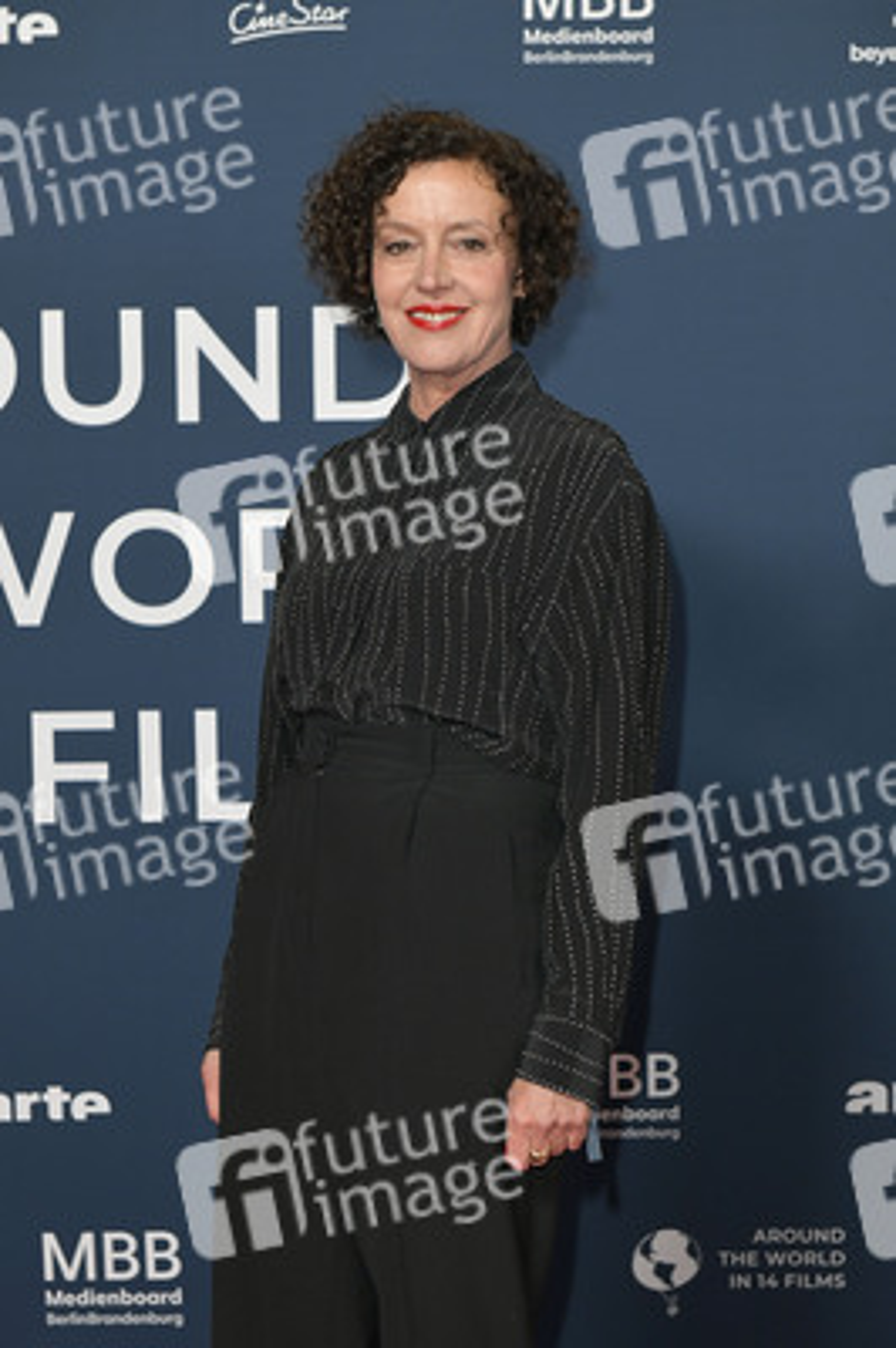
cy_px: 674
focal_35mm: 62
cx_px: 448
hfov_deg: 21.9
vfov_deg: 32.4
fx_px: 2319
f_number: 6.3
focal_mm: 62
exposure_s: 1/200
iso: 1600
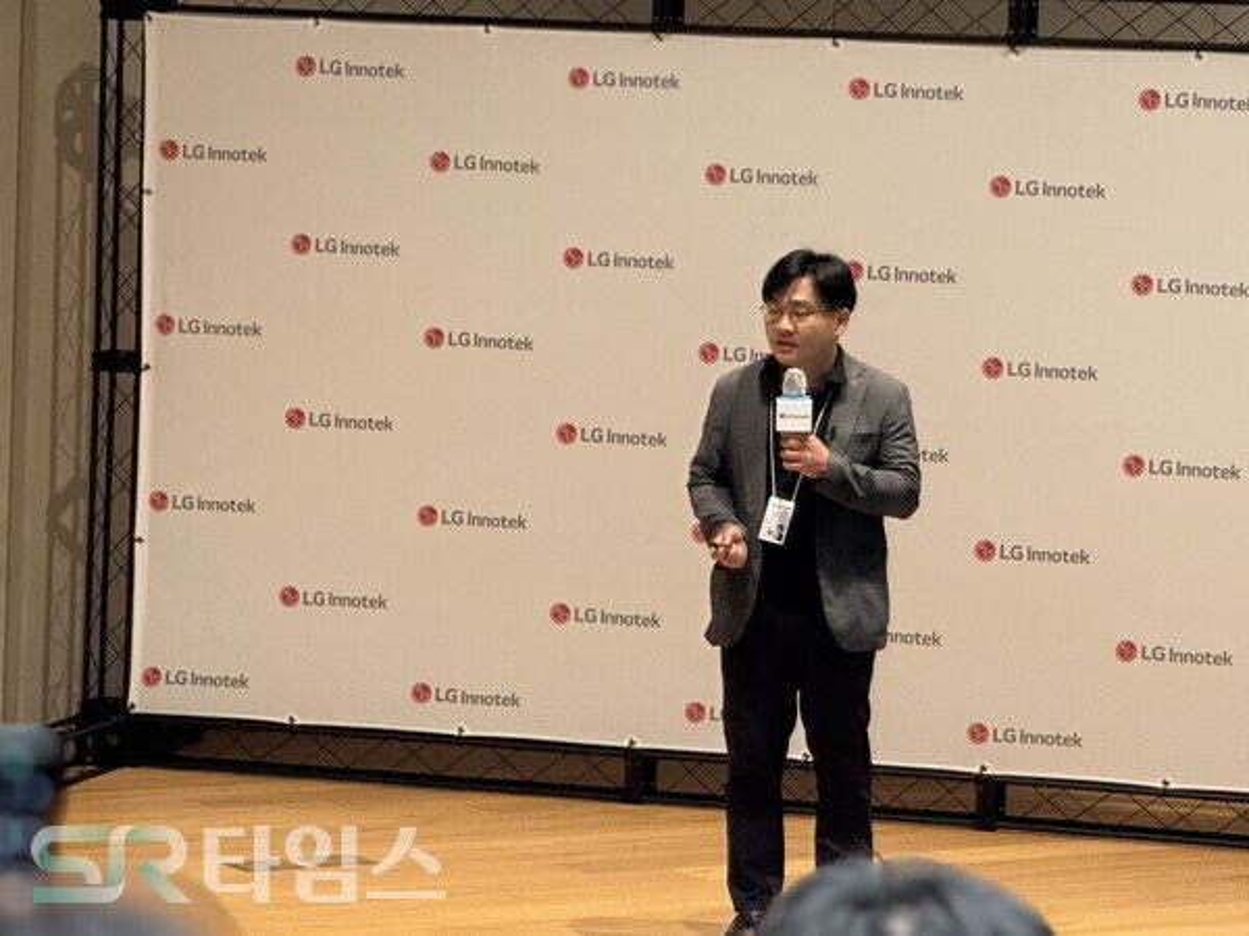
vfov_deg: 12.3
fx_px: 4330
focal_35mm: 120
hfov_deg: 16.4
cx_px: 624
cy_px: 468
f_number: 2.8
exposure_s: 1/60
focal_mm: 15.66
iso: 400
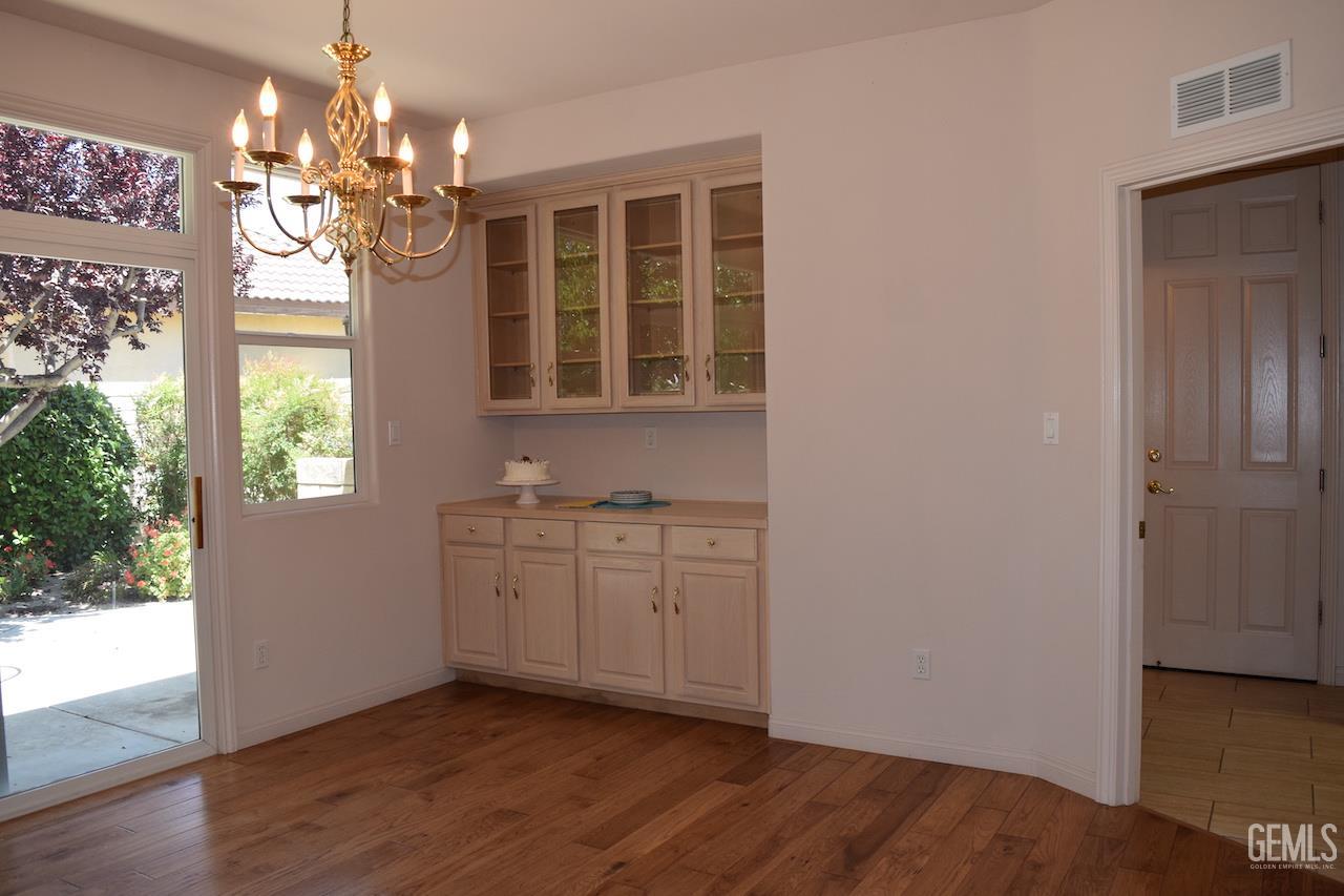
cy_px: 448
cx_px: 672
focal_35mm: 27
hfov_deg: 67.4
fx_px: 1008
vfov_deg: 47.9
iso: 560
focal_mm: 18
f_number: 5.6
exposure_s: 1/125
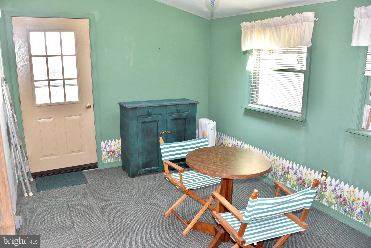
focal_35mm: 28
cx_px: 186
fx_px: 289
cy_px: 124
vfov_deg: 46.4
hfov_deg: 65.5
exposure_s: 1/125
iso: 800
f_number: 5.6
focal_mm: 28
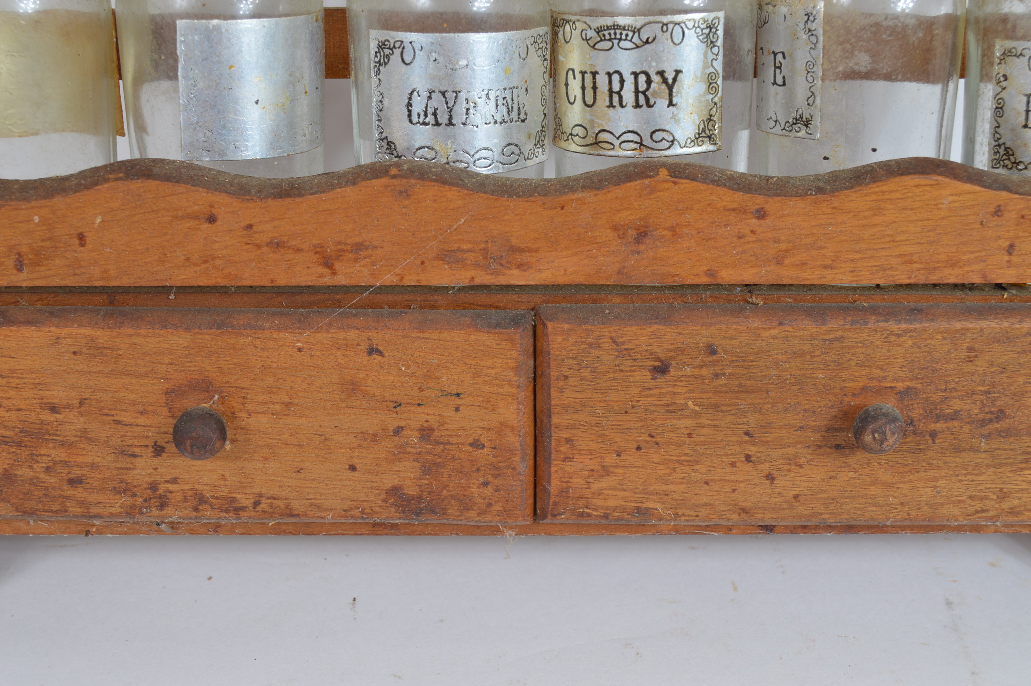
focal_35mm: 52
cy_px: 343
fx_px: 1502
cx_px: 516
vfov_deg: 25.7
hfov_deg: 37.9
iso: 100
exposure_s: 1/80
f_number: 8
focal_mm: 35
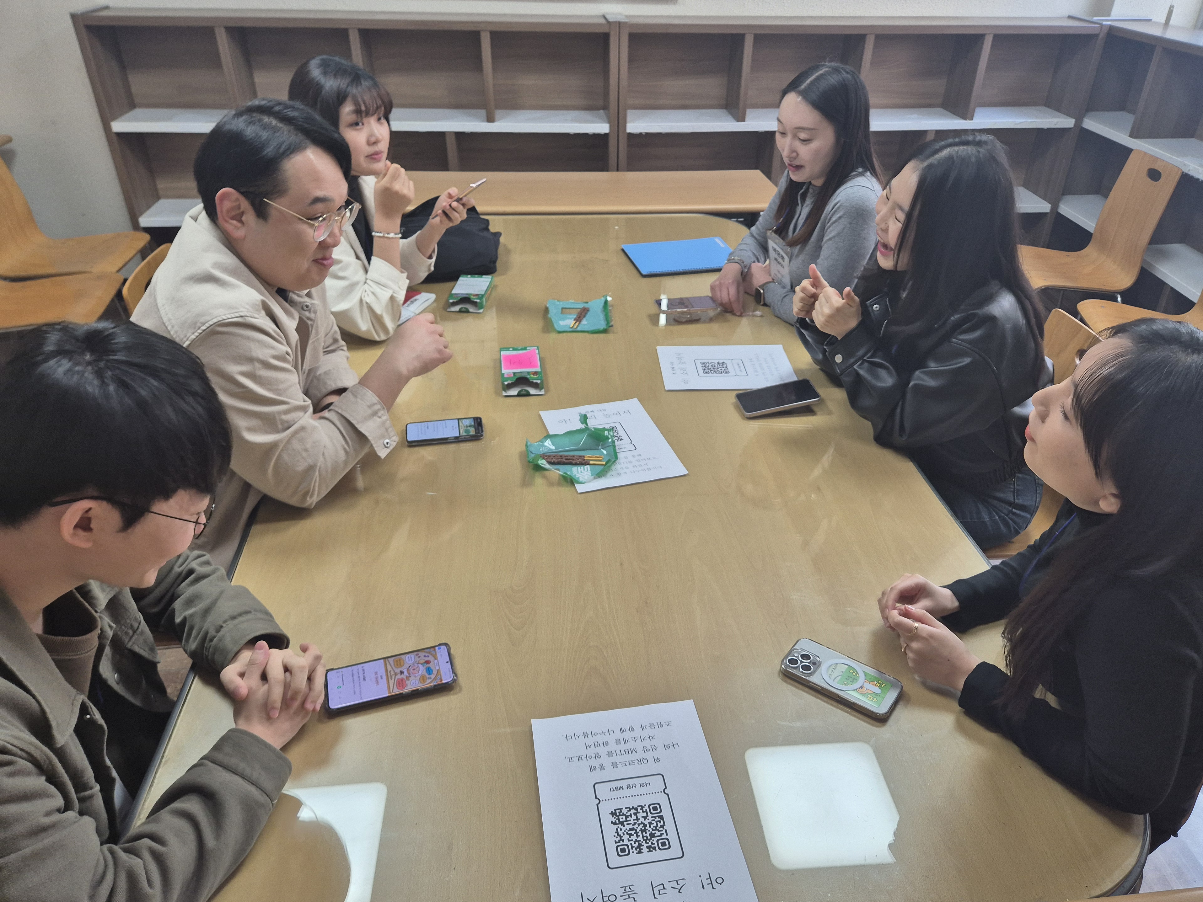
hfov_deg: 71.6
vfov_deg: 56.8
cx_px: 627
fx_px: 834
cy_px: 448
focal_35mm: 24
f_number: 1.8
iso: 80
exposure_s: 1/120
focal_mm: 5.4
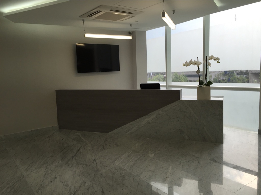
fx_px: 219
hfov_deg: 61.7
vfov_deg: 48.2
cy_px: 98
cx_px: 130
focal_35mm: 29
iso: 32
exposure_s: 1/168
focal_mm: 4.15
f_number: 2.2
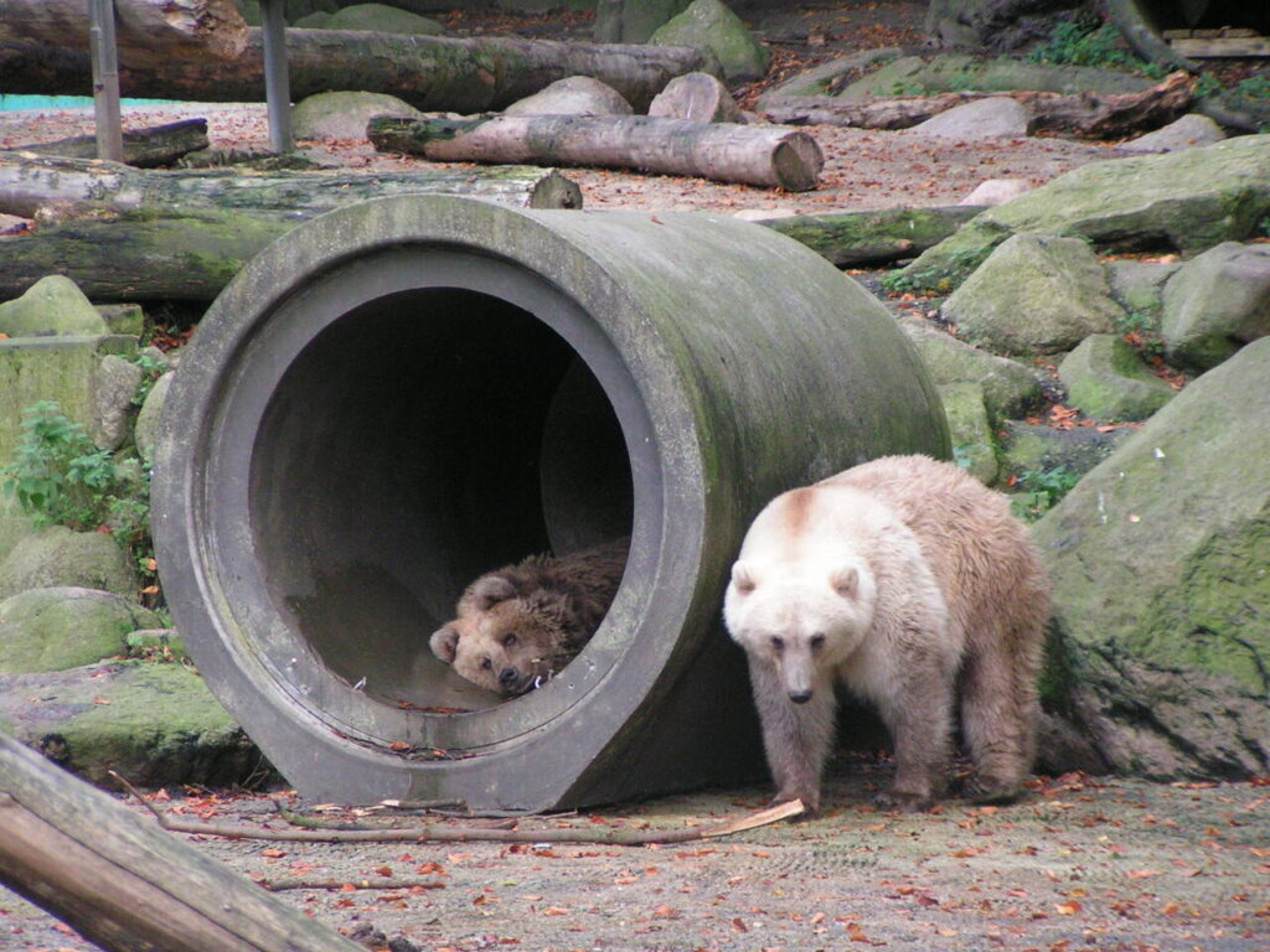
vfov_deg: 6.3
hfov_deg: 8.4
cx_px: 635
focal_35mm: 236
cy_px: 476
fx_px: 8658
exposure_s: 1/160
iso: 200
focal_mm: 36.1
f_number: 3.5
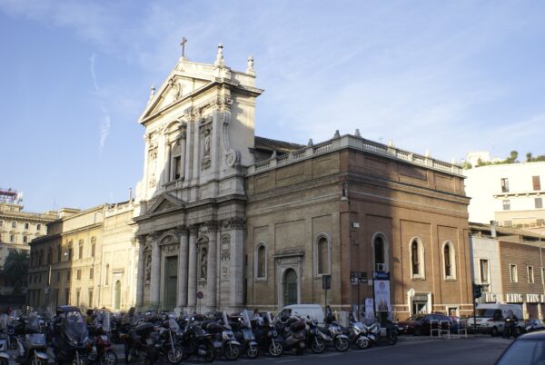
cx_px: 272
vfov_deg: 37.0
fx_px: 546
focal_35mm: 36
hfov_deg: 53.1
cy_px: 182
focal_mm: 24
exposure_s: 1/80
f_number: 10
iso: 100
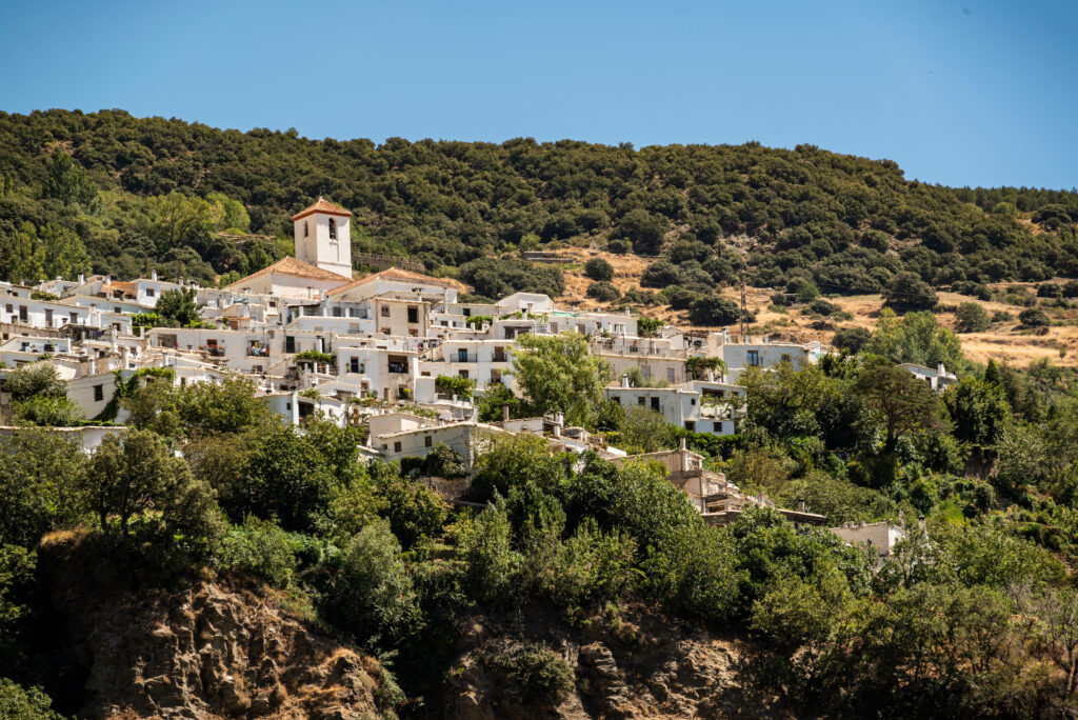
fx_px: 5992
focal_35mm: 200
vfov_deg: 6.9
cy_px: 360
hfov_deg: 10.3
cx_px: 539
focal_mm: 200
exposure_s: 1/125
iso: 100
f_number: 10
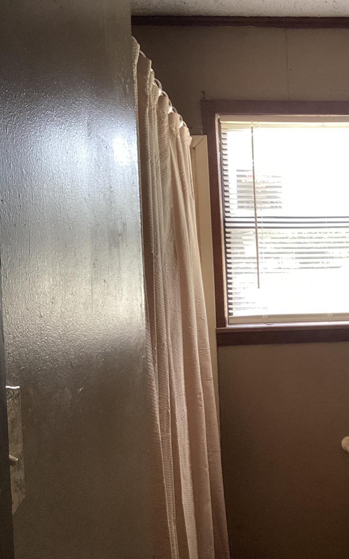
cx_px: 354
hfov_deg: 27.4
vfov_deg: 45.3
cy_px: 280
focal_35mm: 44
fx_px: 670
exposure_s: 1/120
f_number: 2.4
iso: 100
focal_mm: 3.3
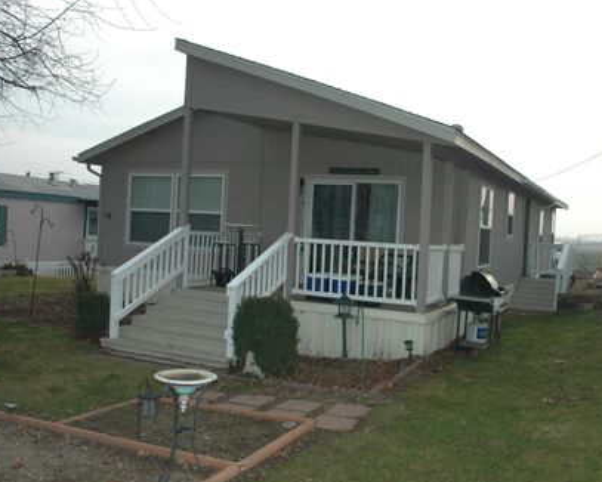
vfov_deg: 39.2
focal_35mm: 38
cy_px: 241
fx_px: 677
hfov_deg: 47.9
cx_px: 327
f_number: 8
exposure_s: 1/500
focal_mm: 22
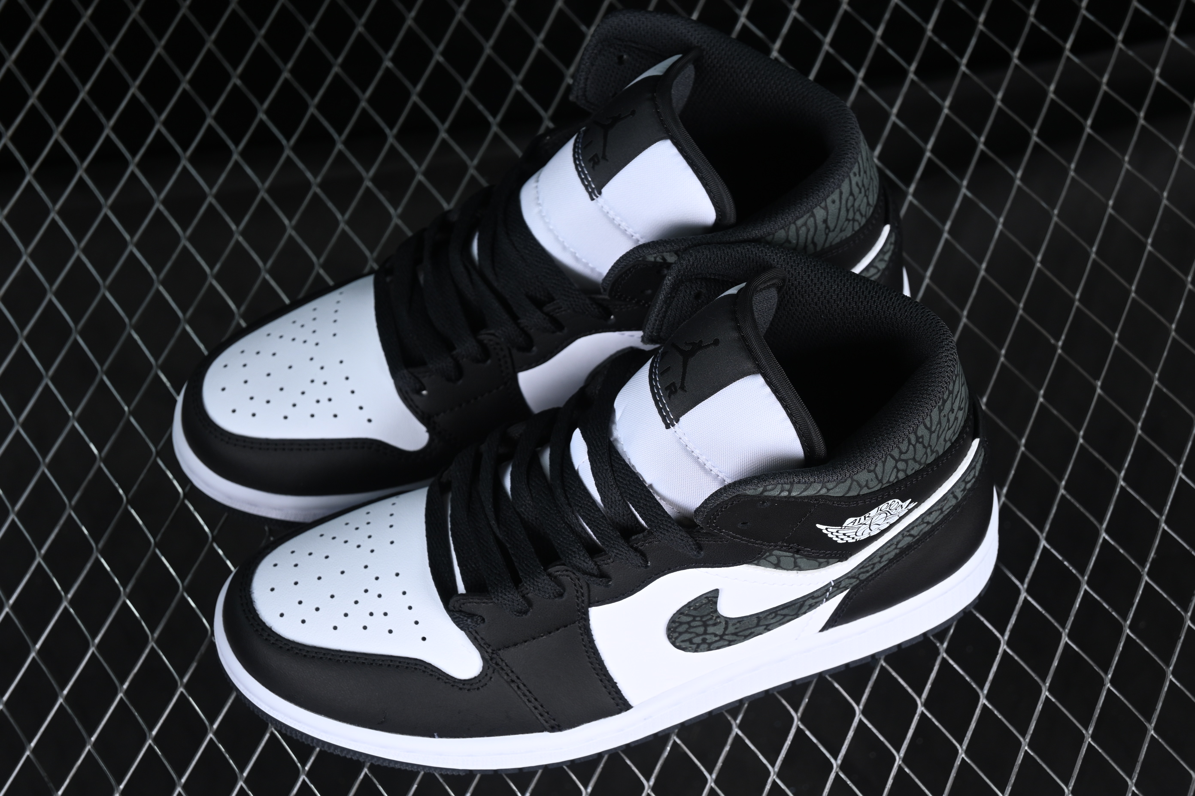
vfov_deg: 18.2
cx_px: 598
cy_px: 398
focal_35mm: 75
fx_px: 2489
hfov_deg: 27.0
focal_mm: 50
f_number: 6.3
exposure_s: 1/50
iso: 160
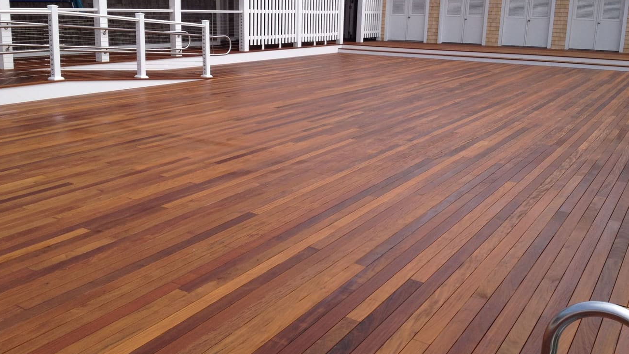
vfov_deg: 30.3
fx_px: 651
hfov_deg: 51.6
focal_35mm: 39
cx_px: 308
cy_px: 127
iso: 64
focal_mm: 4.28
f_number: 2.4
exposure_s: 1/1783
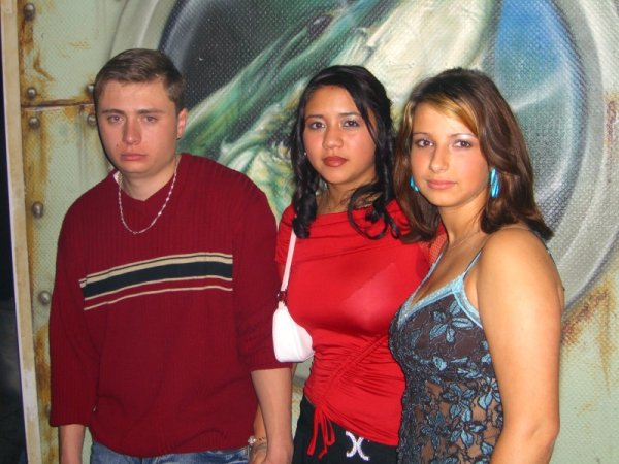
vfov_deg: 31.5
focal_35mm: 46
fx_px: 823
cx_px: 310
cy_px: 232
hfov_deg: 41.2
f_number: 3.1
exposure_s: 1/60
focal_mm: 9.5
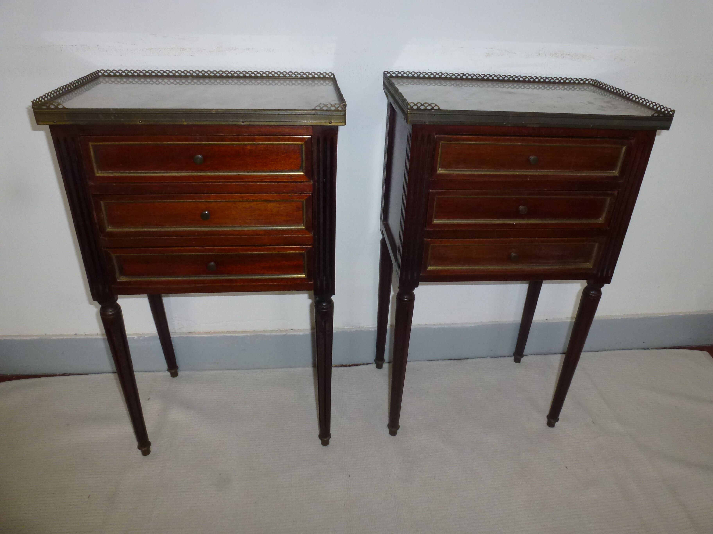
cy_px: 267
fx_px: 494
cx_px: 356
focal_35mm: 24
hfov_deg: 71.6
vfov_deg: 56.8
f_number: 6.3
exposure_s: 1/60
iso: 250
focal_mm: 4.3
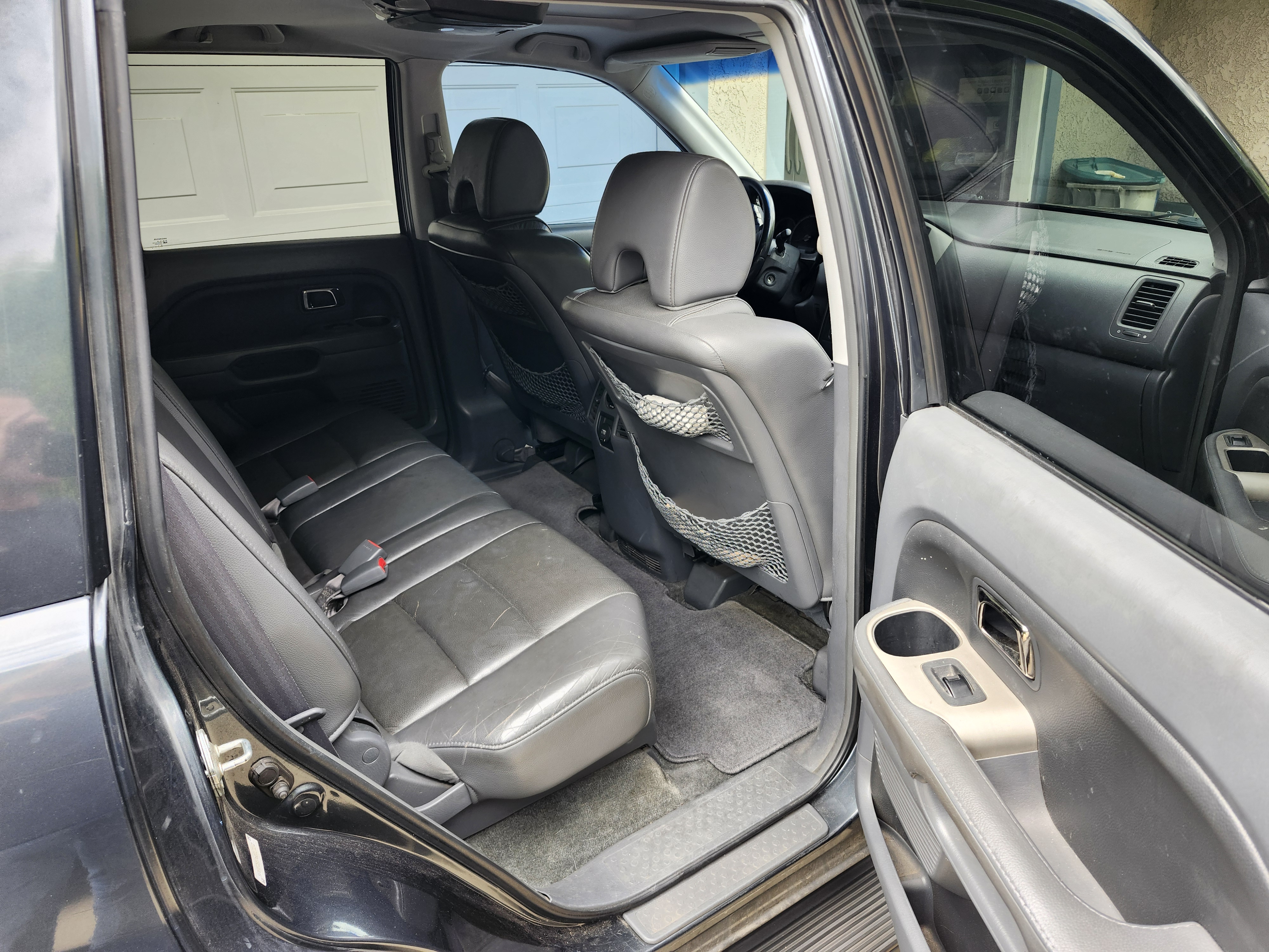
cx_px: 634
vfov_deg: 58.9
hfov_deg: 73.9
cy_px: 476
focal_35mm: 23
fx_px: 843
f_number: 1.8
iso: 64
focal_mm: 5.54
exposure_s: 1/180
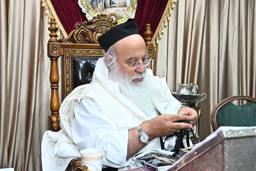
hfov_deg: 36.3
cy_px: 86
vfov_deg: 24.6
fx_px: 391
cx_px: 128
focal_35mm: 55
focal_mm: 55
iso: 1000
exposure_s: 1/125
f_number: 8
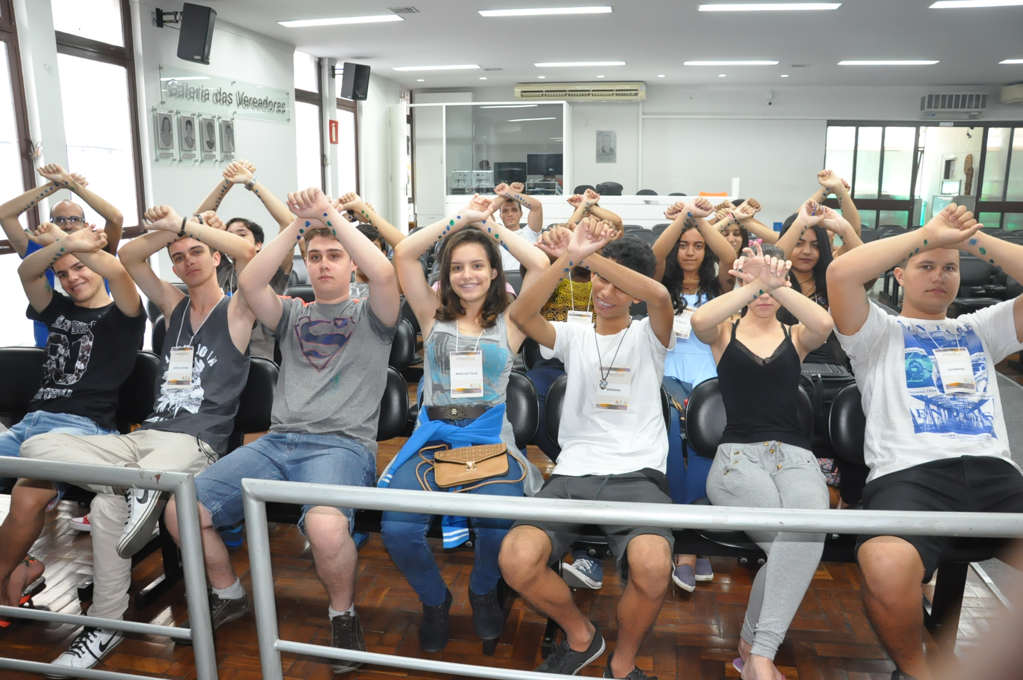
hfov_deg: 67.4
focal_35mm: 27
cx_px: 512
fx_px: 766
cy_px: 340
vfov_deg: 47.8
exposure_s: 1/80
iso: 2000
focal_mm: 18
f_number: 5
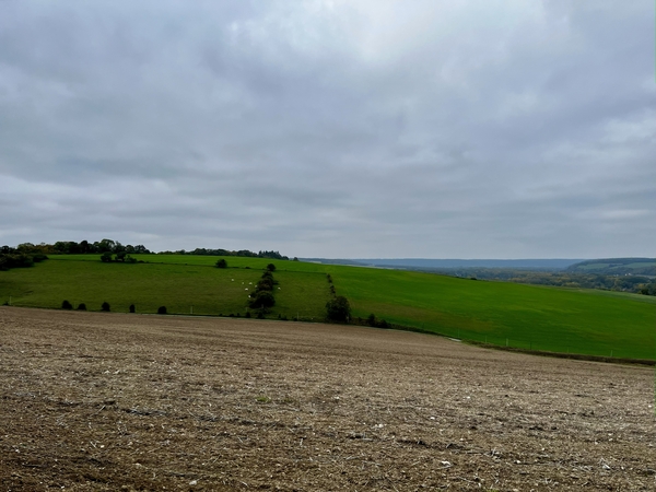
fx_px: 493
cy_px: 246
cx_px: 328
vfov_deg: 53.1
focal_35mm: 26
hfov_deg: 67.3
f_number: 1.6
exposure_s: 1/1802
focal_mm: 5.1
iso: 50
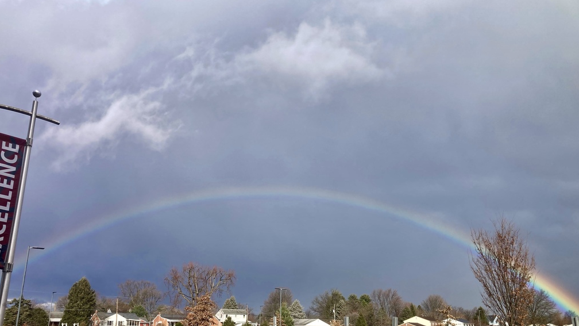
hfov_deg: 62.6
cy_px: 213
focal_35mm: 31
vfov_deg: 37.4
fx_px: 476
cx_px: 288
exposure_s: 1/2208
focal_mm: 3.99
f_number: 1.8
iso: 20
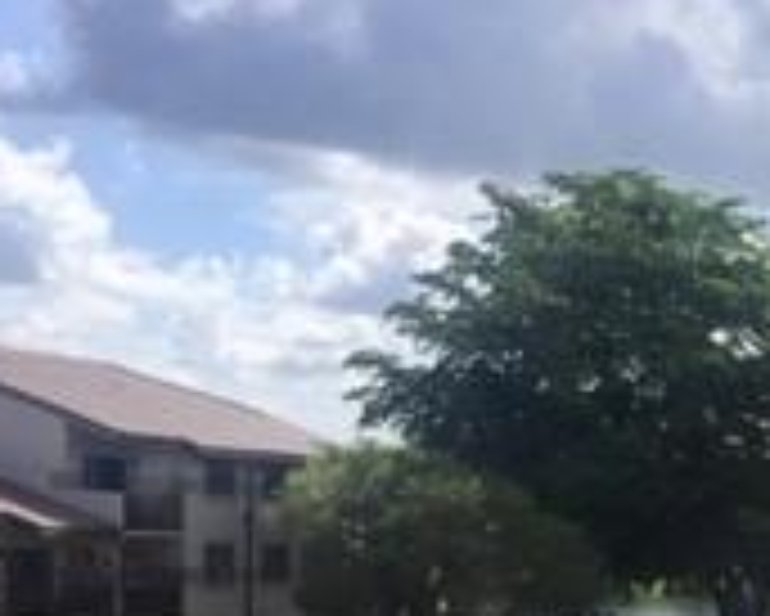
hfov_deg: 17.0
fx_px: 2417
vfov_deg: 13.7
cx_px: 1027
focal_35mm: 106
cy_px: 926
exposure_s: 1/1012
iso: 25
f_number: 2.2
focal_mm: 4.15
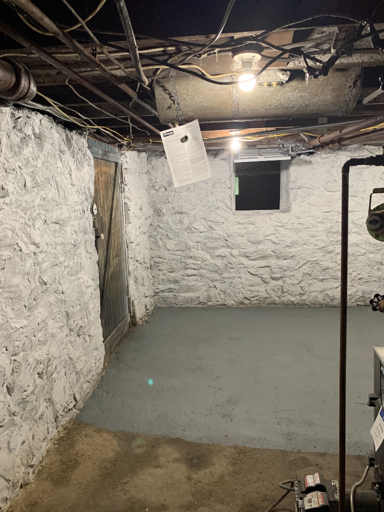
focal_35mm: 26
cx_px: 192
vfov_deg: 67.3
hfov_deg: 53.1
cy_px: 256
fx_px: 385
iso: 400
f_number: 1.8
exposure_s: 1/60
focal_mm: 4.25
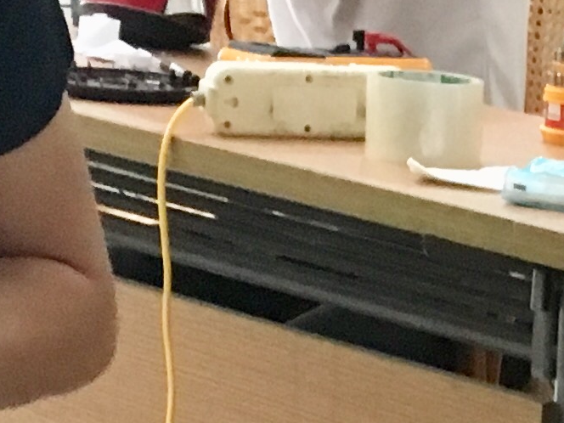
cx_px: 698
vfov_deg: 7.6
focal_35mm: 176
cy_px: 1157
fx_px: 2868
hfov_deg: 11.0
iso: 200
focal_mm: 4.15
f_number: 2.2
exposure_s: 1/17
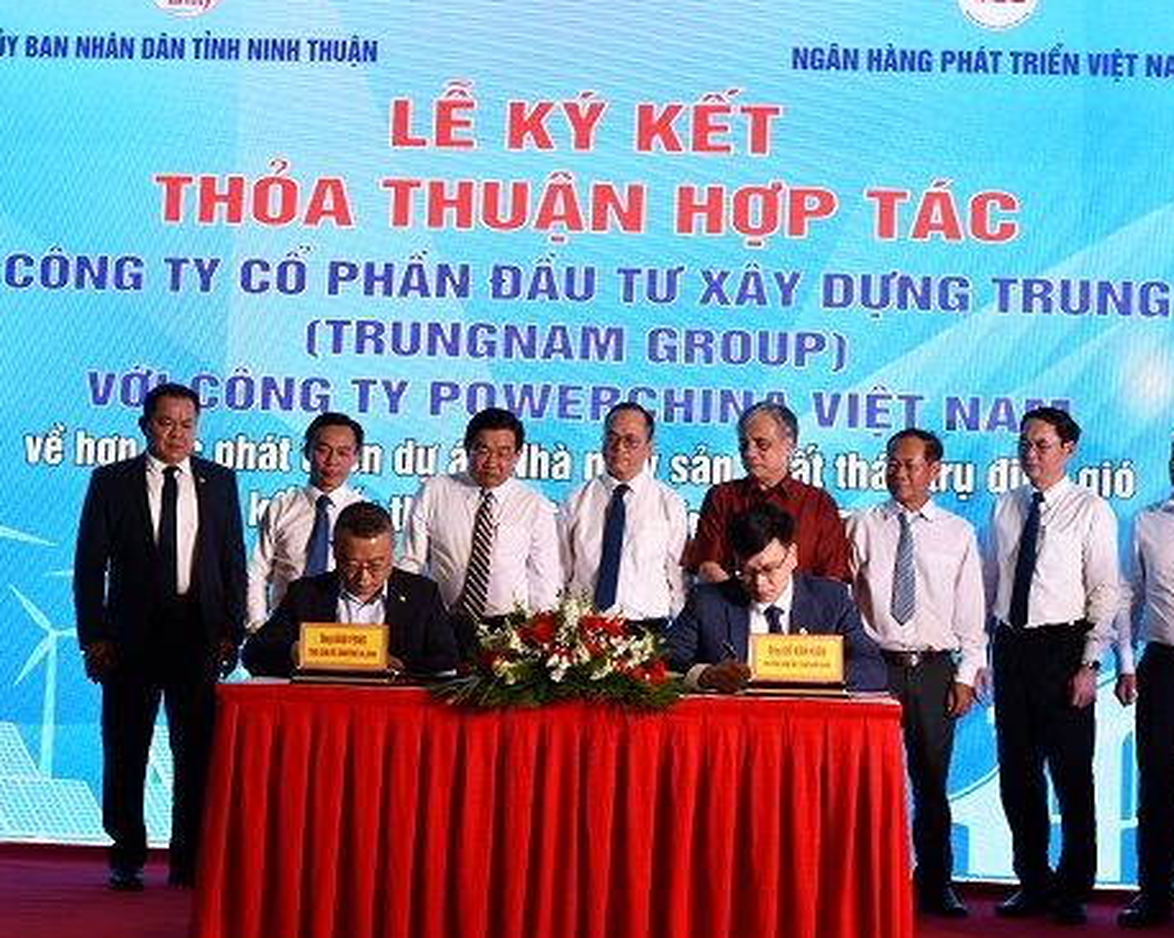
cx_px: 584
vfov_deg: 23.8
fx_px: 2223
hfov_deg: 29.6
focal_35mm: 64
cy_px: 459
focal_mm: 35
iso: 720
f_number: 9
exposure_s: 1/60
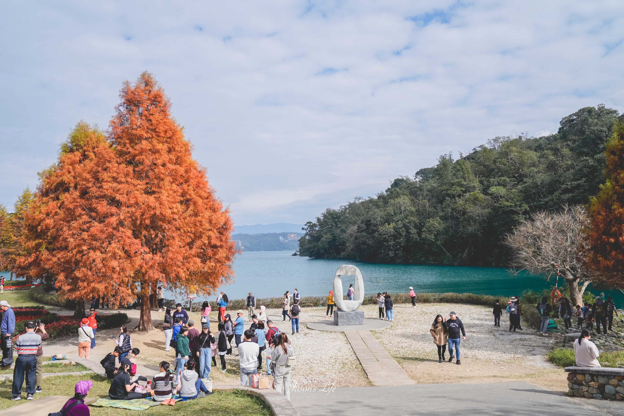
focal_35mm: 30
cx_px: 312
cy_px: 208
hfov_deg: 61.9
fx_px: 520
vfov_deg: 43.6
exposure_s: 1/640
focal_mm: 30
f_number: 5
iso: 100
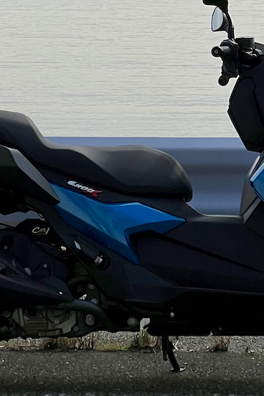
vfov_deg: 9.7
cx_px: 119
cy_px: -55
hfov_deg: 6.6
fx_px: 2299
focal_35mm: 209
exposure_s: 1/1727
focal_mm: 9
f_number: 2.8
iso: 32
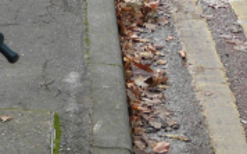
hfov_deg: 10.2
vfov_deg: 6.2
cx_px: 194
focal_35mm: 205
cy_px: -196
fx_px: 1379
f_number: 3.2
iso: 100
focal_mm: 8.7
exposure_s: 1/100
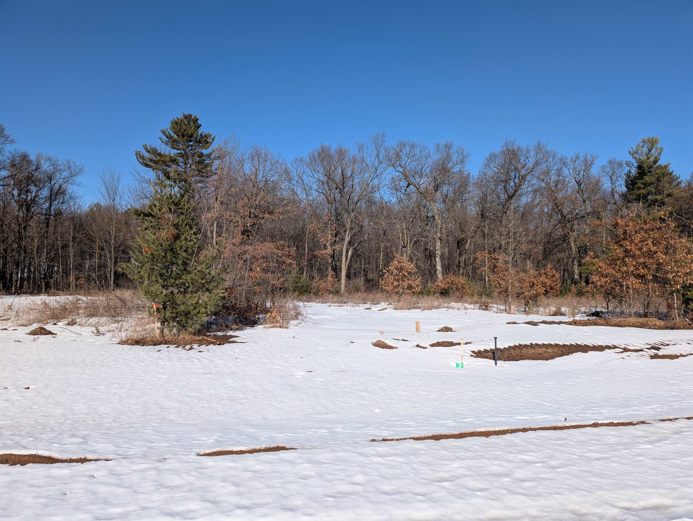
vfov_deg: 56.9
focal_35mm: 24
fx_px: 481
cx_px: 346
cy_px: 260
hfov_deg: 71.5
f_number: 1.68
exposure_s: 1/1558
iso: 26
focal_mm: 6.9
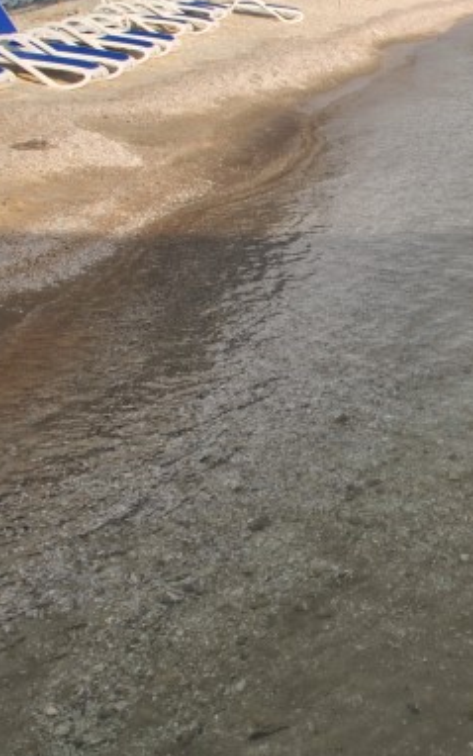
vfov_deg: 43.1
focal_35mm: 46
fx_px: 948
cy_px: 281
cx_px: 781
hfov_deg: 21.5
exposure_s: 1/200
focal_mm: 10
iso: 100
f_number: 10
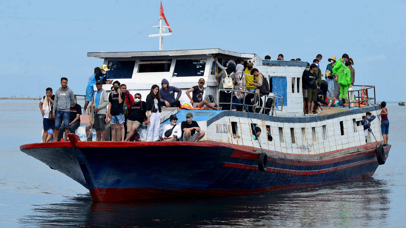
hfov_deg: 13.2
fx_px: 1755
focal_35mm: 163
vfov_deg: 7.4
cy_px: 97
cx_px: 204
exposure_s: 1/640
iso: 400
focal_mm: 155
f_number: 8
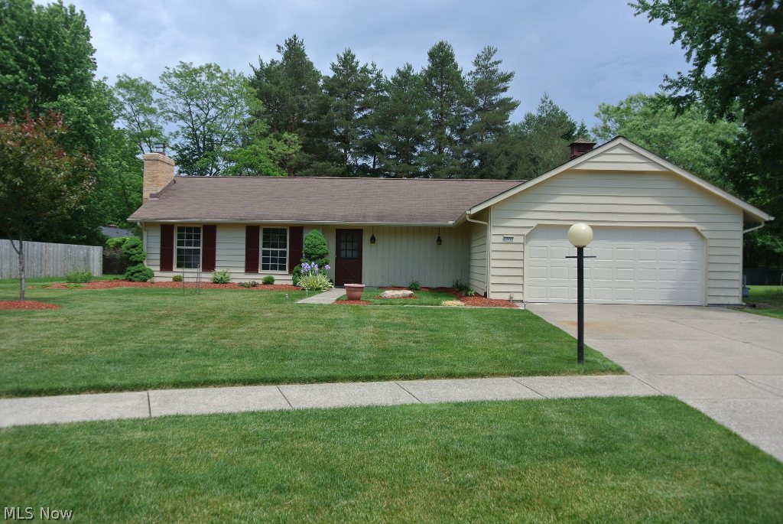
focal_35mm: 27
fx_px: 588
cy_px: 262
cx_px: 392
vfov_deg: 48.0
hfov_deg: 67.3
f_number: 4.5
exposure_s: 1/640
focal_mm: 10
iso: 100
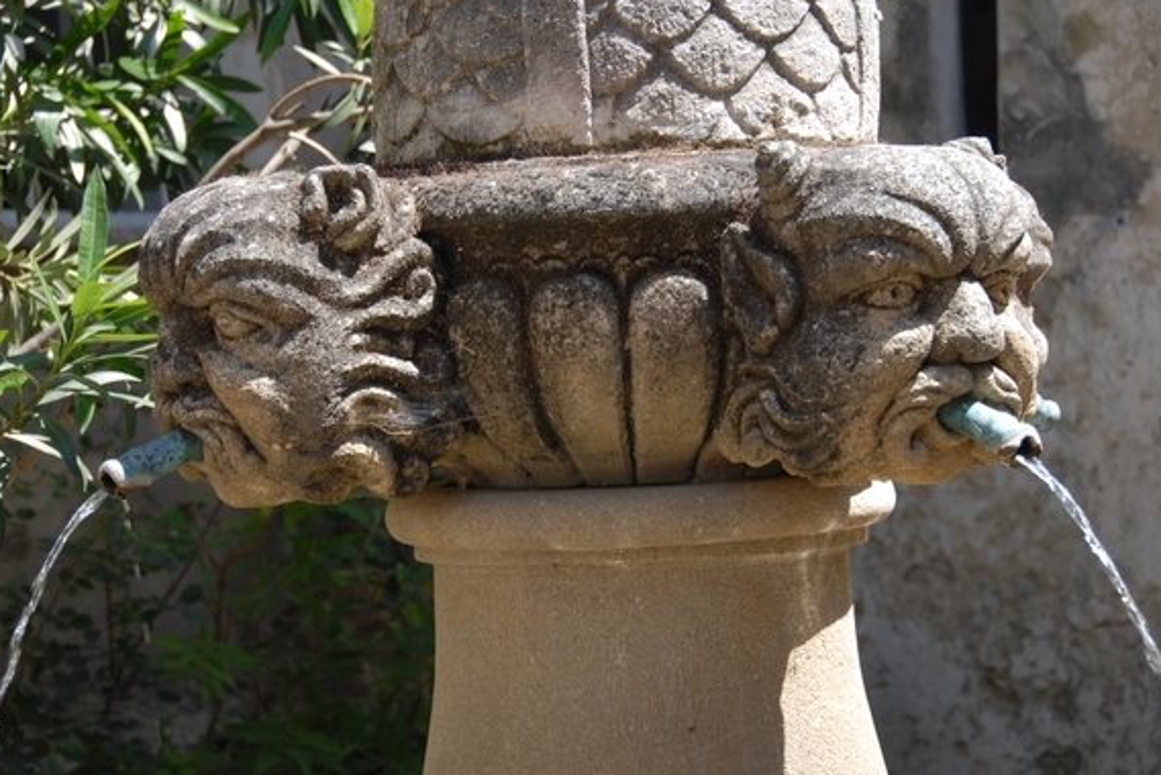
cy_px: 404
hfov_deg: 21.4
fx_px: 3065
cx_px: 588
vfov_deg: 14.4
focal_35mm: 95
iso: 100
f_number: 4.8
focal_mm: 60
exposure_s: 1/80
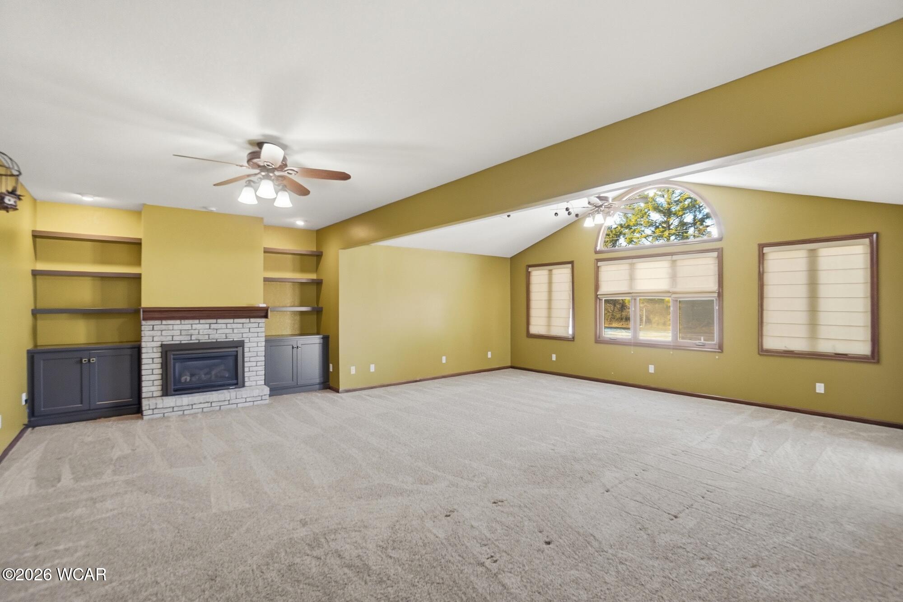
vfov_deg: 77.3
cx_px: 452
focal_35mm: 15
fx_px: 376
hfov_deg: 100.4
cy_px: 301
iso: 125
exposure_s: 1/90
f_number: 5.6
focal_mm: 10
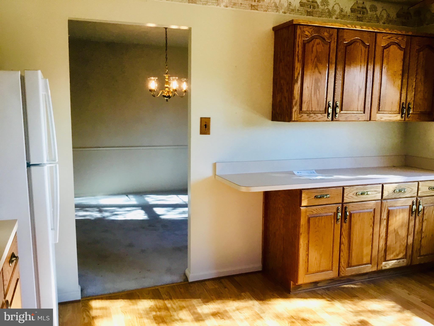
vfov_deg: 45.4
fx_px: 389
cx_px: 217
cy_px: 163
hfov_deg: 58.4
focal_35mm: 31
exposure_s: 1/30
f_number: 2.4
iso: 32
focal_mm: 3.3
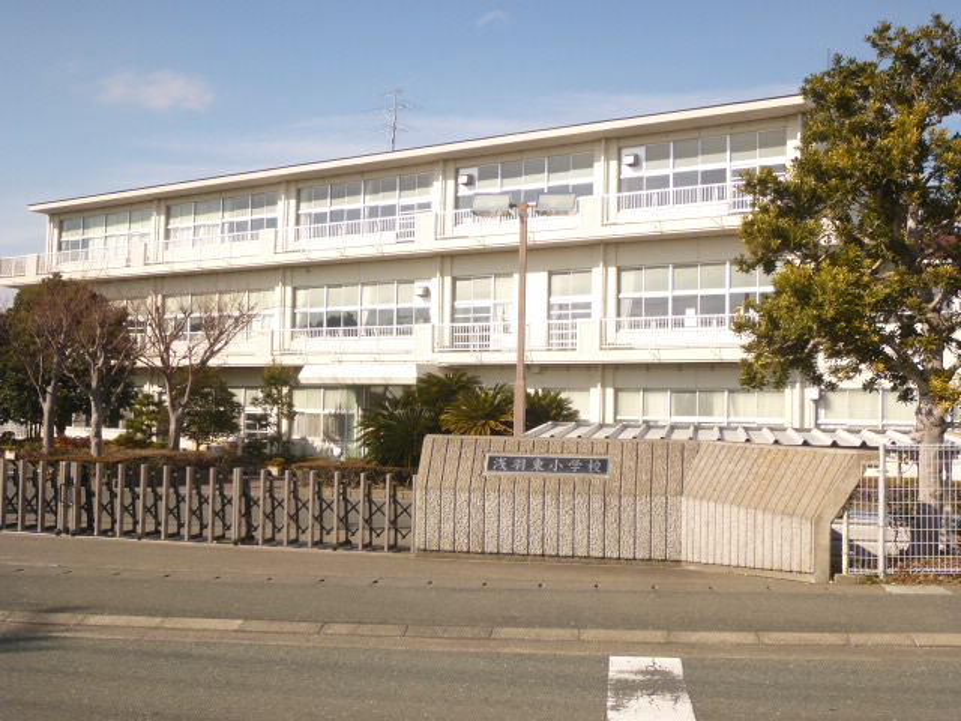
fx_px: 1083
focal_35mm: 39
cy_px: 360
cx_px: 480
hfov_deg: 47.9
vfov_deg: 36.8
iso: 100
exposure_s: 1/1300
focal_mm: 7
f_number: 3.2
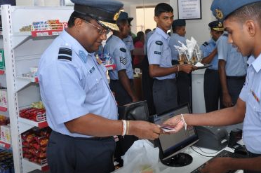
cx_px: 161
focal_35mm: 51
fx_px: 368
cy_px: 73
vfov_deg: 26.5
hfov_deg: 38.8
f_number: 3.8
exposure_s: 1/60
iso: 250
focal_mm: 21
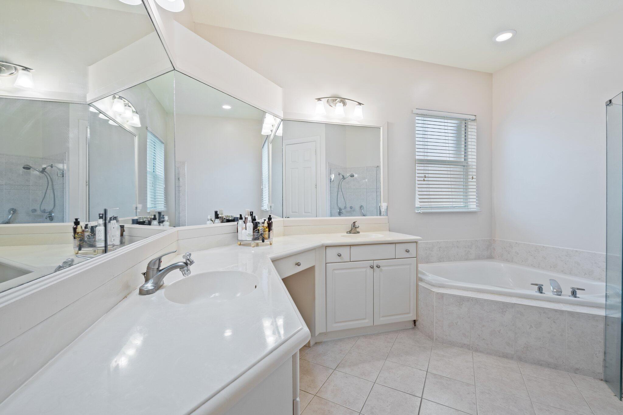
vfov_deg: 77.2
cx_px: 312
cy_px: 208
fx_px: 259
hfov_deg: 100.4
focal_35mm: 15
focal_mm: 15
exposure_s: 1/5
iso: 200
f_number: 8
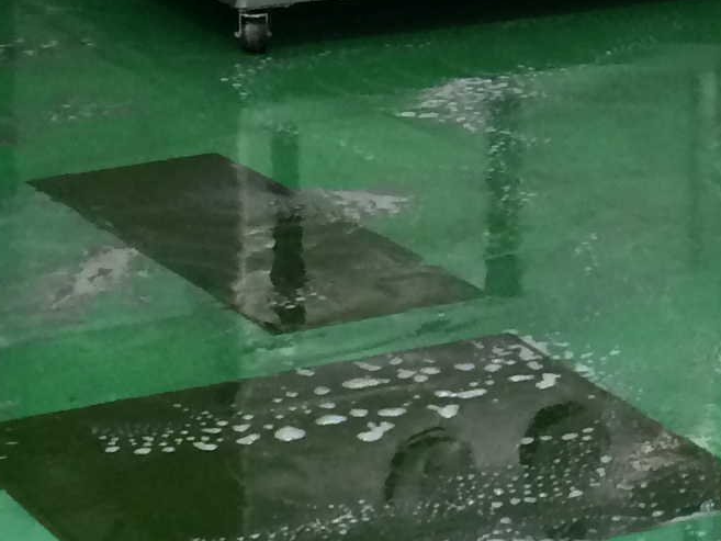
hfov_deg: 12.3
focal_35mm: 149
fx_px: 3104
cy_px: 146
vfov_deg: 9.9
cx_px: 1238
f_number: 2.2
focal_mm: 4.12
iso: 80
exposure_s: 1/30
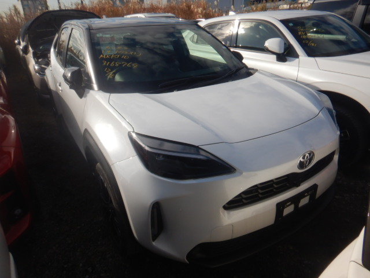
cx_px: 185
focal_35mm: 24
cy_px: 139
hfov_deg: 71.6
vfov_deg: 56.8
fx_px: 257
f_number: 2.8
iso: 125
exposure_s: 1/800
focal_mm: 4.3
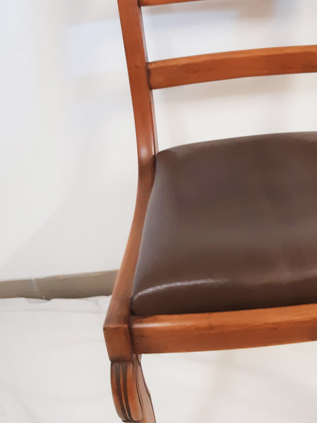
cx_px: 229
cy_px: 201
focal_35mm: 45
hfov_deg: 31.7
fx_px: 549
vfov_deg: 42.1
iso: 250
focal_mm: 3.93
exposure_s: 1/33
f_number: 1.7
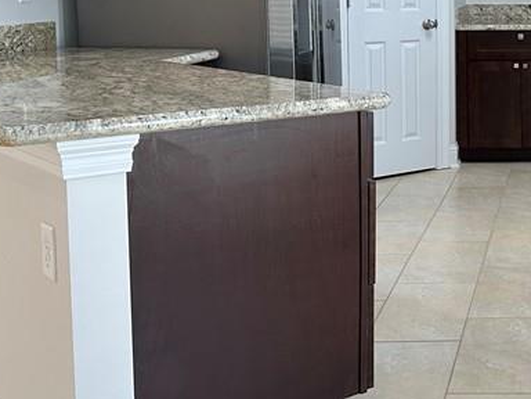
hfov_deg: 27.8
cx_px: 577
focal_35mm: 64
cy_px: 75
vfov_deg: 22.6
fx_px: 982
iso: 100
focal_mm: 6.86
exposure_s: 1/120
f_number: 1.78
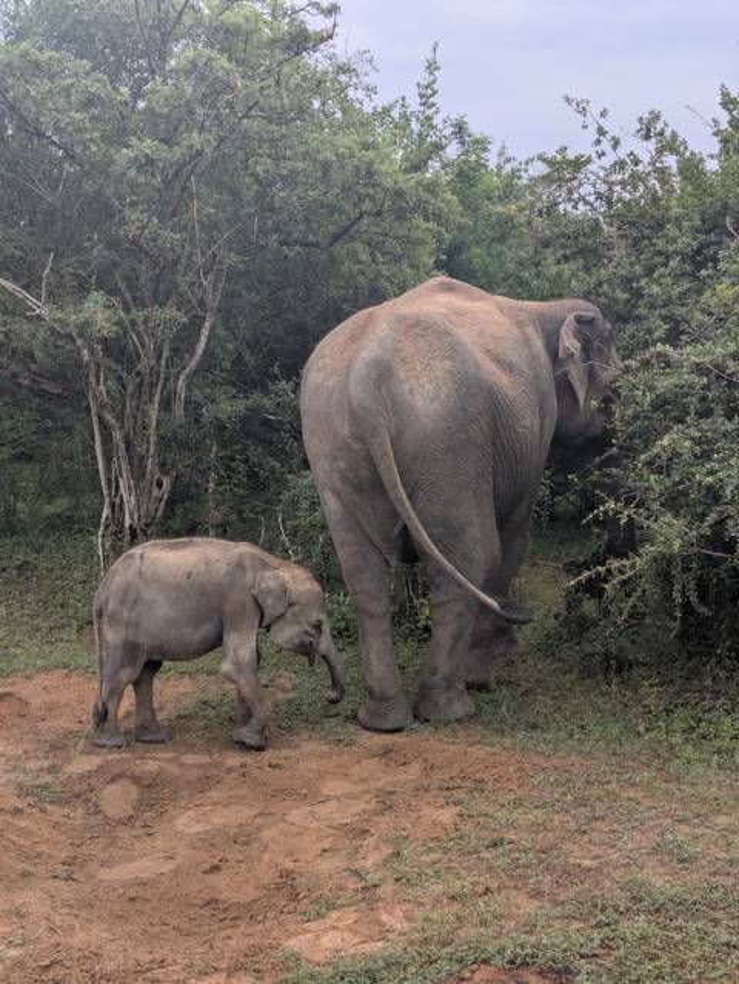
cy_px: 492
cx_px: 370
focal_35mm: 51
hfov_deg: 28.6
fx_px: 1450
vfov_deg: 37.5
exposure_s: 1/353
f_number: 1.89
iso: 97
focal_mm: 5.43
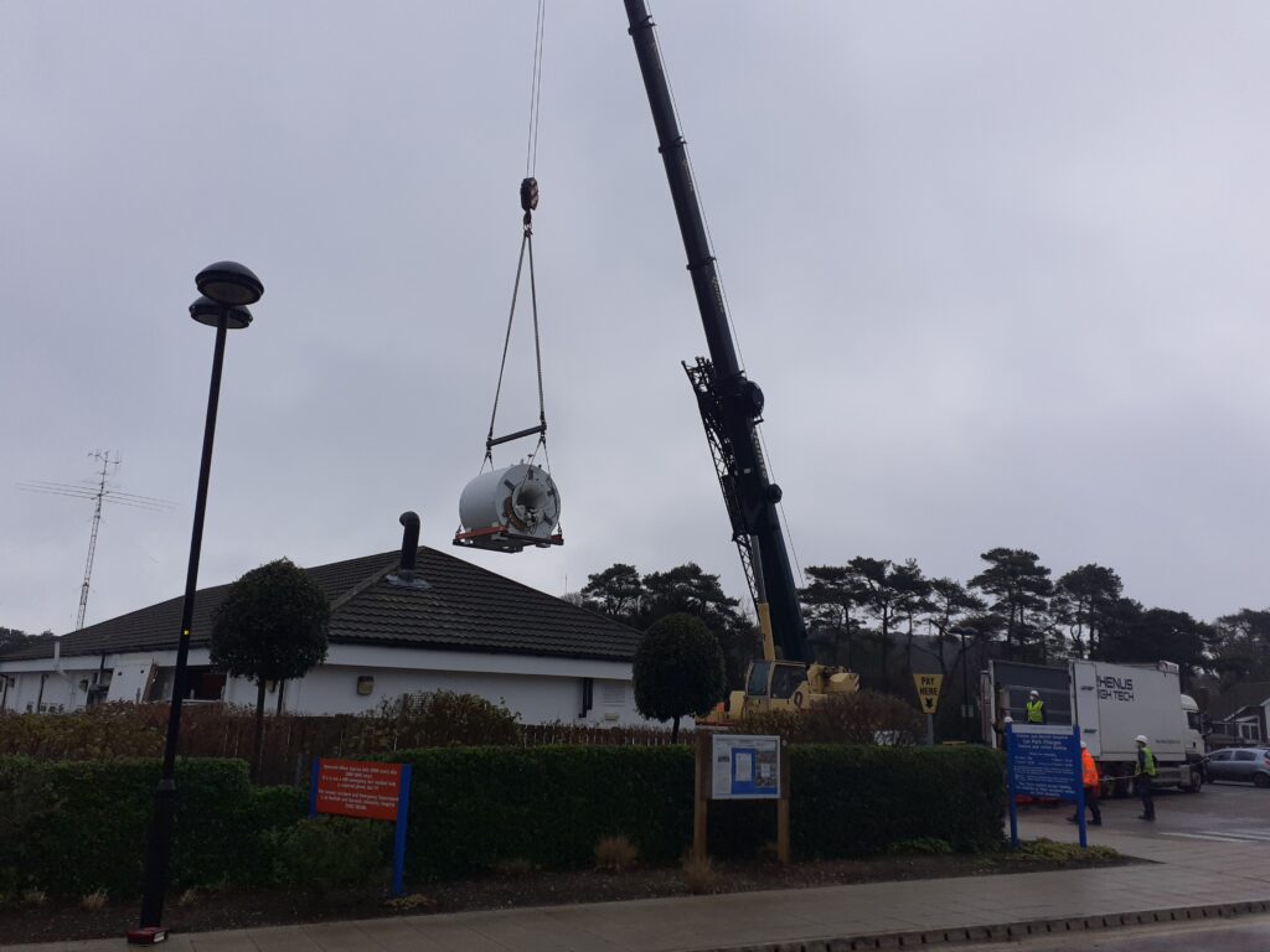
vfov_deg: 51.4
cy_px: 476
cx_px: 635
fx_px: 991
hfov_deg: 65.3
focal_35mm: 27
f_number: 1.9
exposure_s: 1/326
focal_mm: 3.6
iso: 40
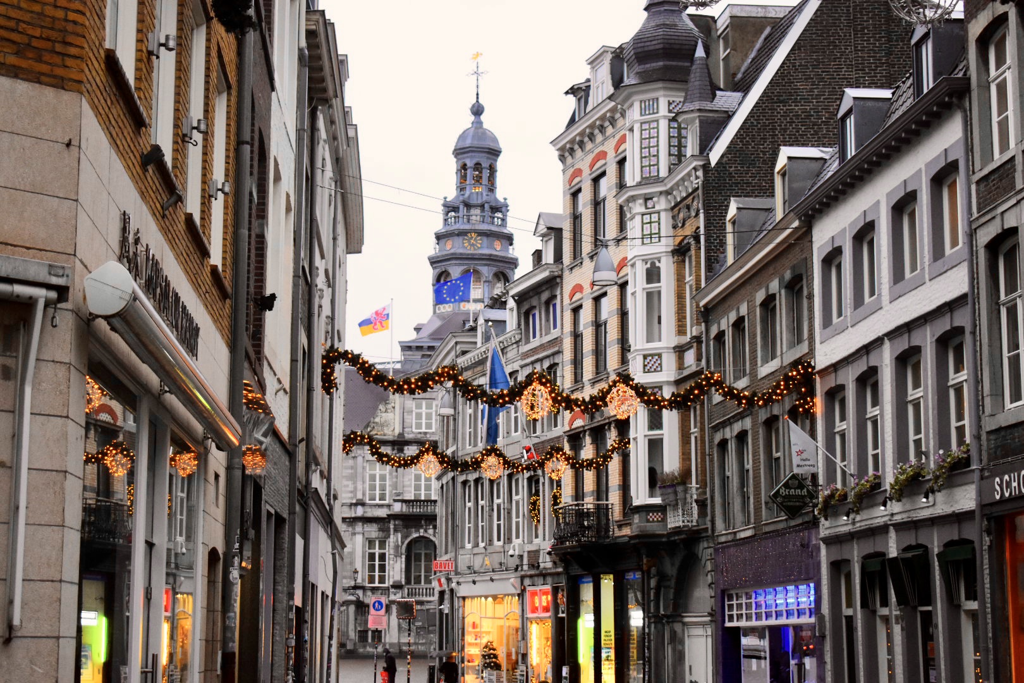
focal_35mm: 63
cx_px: 512
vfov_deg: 21.6
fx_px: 1792
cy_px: 342
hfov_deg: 31.9
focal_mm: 42
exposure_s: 1/125
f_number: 5
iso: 1800
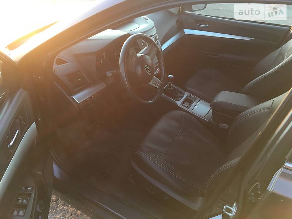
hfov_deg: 61.7
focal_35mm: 29
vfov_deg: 48.2
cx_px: 146
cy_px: 110
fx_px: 245
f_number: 2.2
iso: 32
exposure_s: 1/33
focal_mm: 4.2
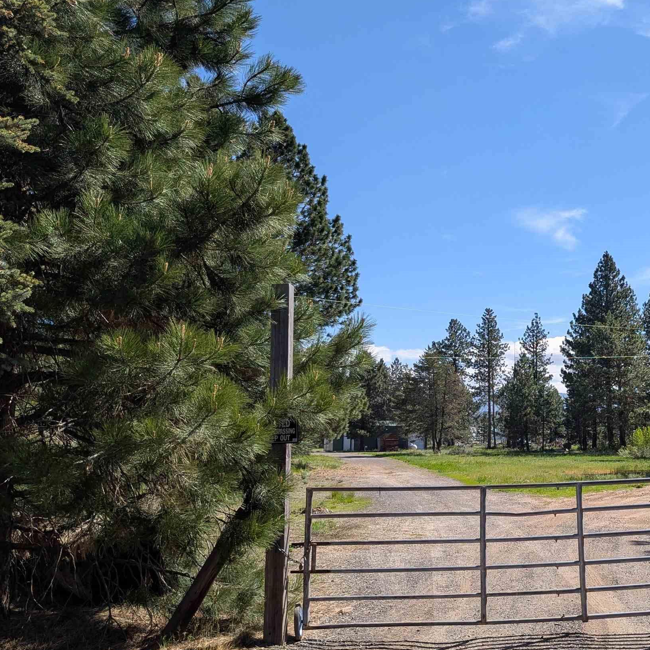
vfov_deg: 41.8
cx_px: 547
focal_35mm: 40
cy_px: 310
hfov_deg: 39.7
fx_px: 850
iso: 47
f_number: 1.85
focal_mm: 6.81
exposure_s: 1/1825
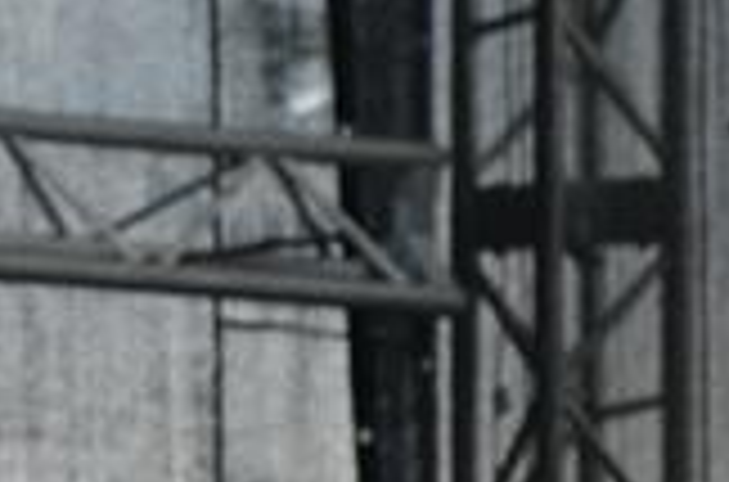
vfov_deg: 2.5
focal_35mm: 552
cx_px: -976
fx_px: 11145
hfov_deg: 3.7
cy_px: 687
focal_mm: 70
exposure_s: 1/320
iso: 1250
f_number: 4.5
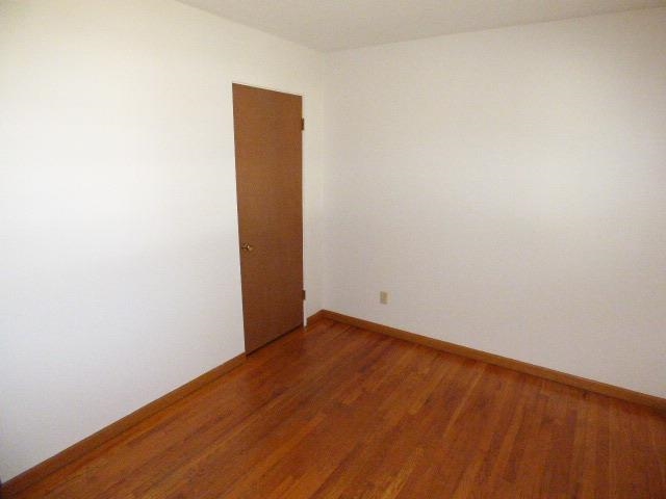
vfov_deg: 66.0
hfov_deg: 81.7
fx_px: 385
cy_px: 250
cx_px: 333
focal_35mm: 20
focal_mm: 3.58
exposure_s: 1/320
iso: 1600
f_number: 2.8
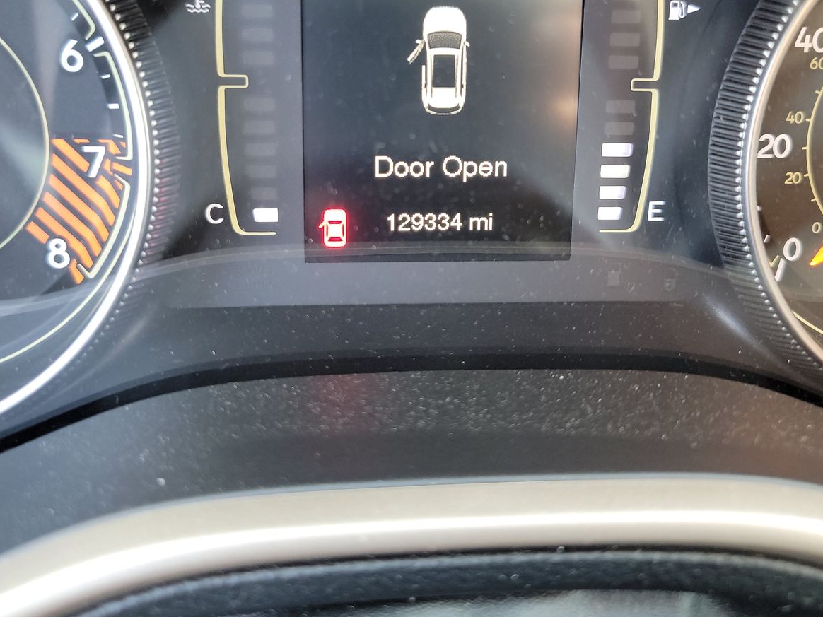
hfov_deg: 55.4
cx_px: 414
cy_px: 203
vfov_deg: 42.3
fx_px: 785
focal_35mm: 33
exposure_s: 1/59
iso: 515
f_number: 1.8
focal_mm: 6.7
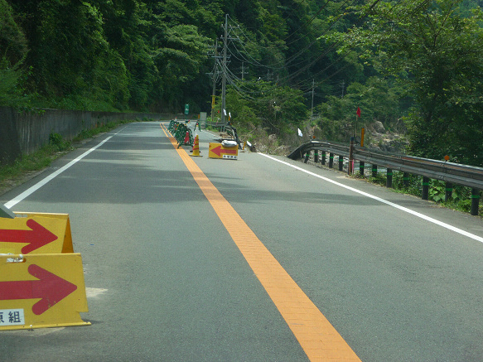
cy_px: 181
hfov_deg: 19.1
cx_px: 242
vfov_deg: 14.4
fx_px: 1437
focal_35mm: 103
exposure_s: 1/320
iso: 100
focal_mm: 17.5
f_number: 4.7
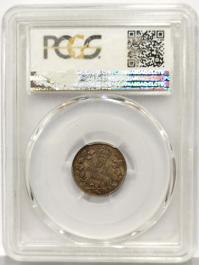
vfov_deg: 35.5
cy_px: 132
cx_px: 100
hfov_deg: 27.0
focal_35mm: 54
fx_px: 414
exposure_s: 1/100
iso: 160
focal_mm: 5.56
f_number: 16
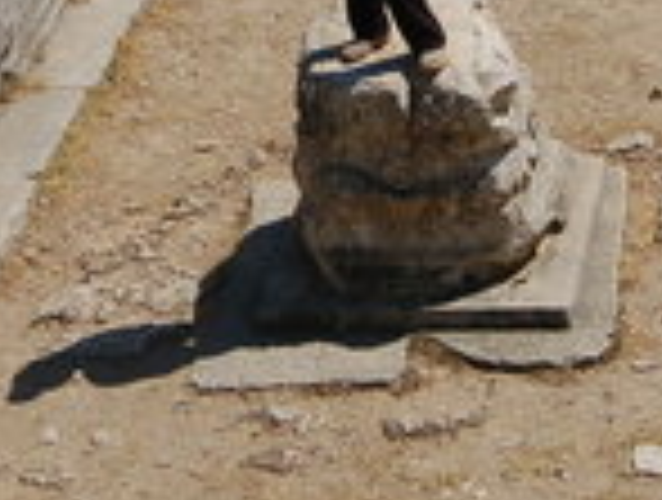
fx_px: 3355
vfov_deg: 8.4
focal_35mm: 175
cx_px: 315
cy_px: -77
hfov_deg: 11.3
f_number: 11
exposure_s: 1/500
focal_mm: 28
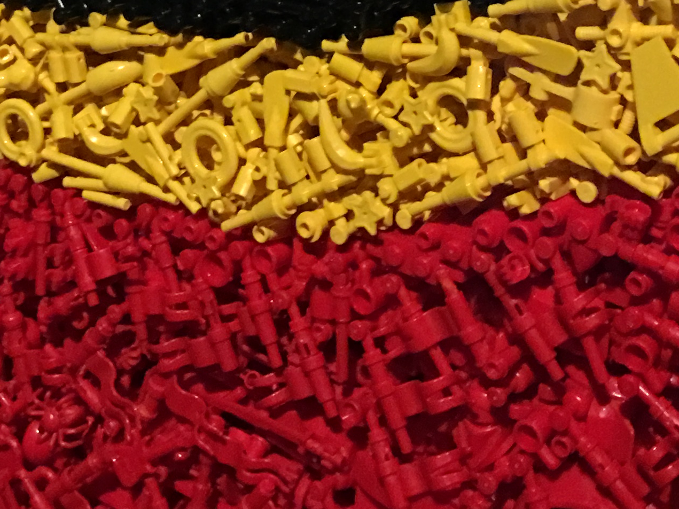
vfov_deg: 15.2
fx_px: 1804
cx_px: 216
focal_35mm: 92
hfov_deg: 21.2
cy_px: -177
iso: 125
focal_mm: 4.15
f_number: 2.2
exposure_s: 1/8
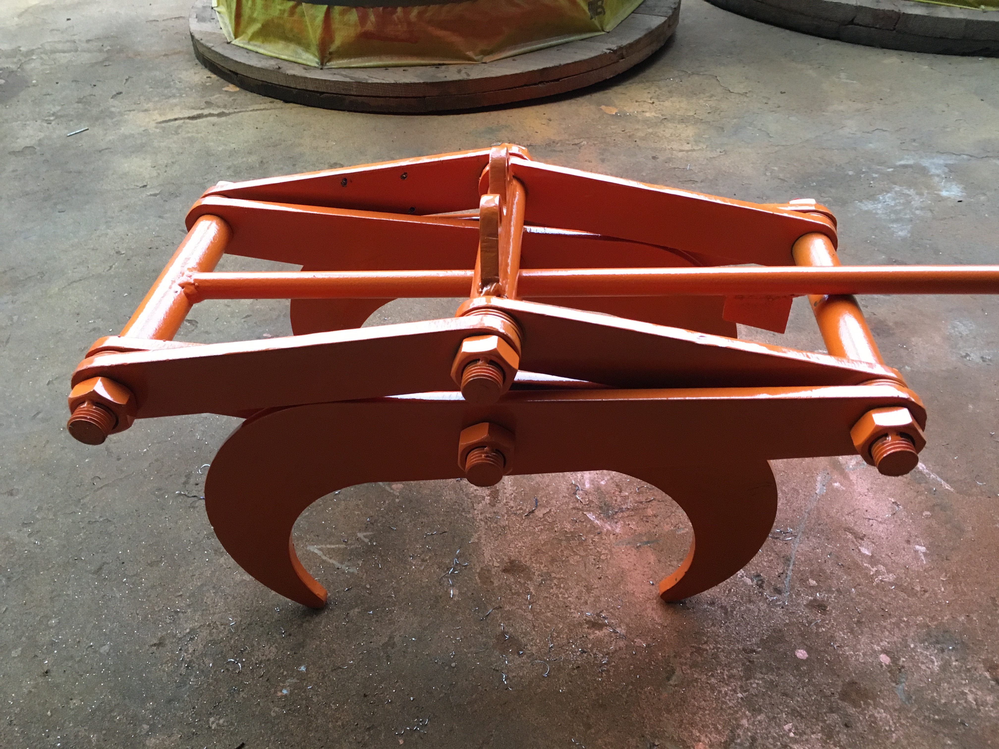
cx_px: 500
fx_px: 837
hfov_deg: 61.7
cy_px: 374
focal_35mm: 29
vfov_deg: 48.2
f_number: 2.2
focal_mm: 4.15
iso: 200
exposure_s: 1/33
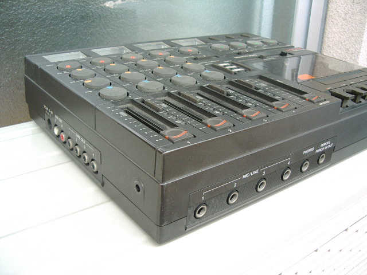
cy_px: 138
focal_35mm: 38
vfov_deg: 37.7
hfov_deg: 49.0
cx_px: 184
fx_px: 403
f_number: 2.6
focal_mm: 5.8
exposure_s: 1/100
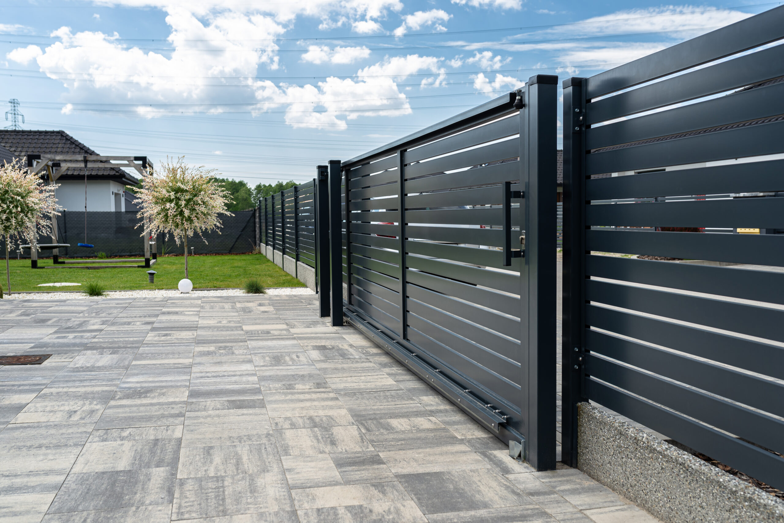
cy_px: 262
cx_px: 392
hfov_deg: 54.4
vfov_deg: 37.9
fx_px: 762
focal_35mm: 35
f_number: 5.6
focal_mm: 35
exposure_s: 1/100
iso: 100
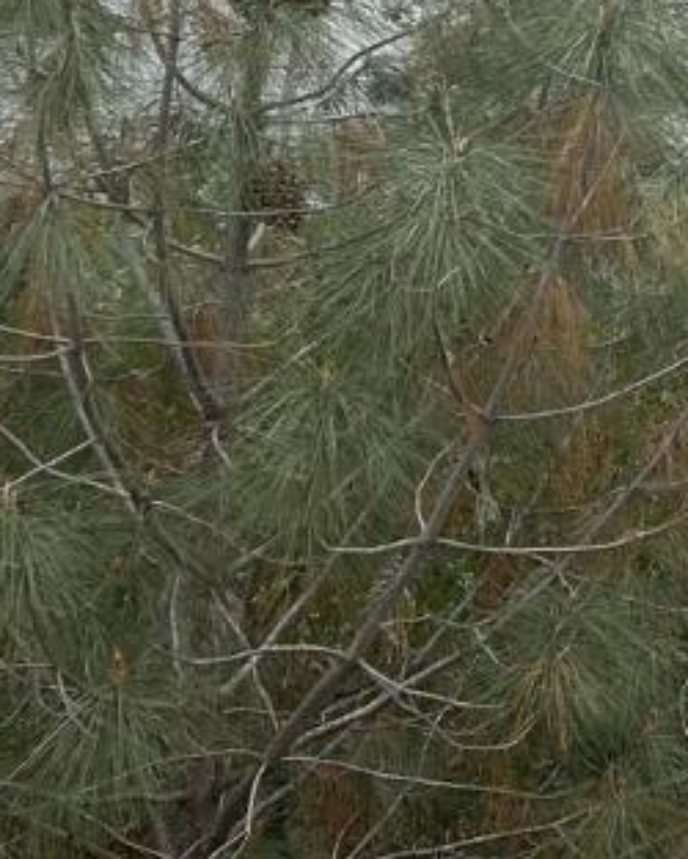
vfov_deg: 15.3
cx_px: 1062
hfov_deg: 12.0
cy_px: -142
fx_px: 3102
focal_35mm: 122
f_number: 1.5
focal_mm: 5.7
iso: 50
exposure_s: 1/780
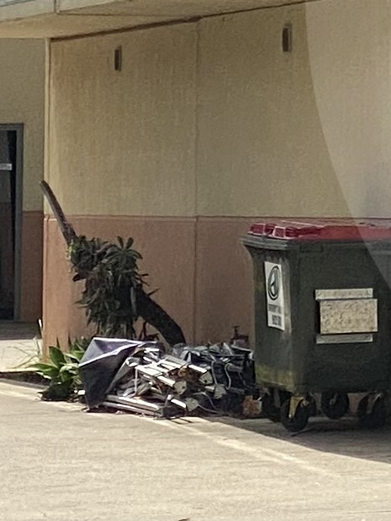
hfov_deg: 4.4
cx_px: 854
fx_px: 5049
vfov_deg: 5.9
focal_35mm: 335
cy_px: -10
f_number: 2
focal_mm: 6
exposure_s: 1/2398
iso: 20
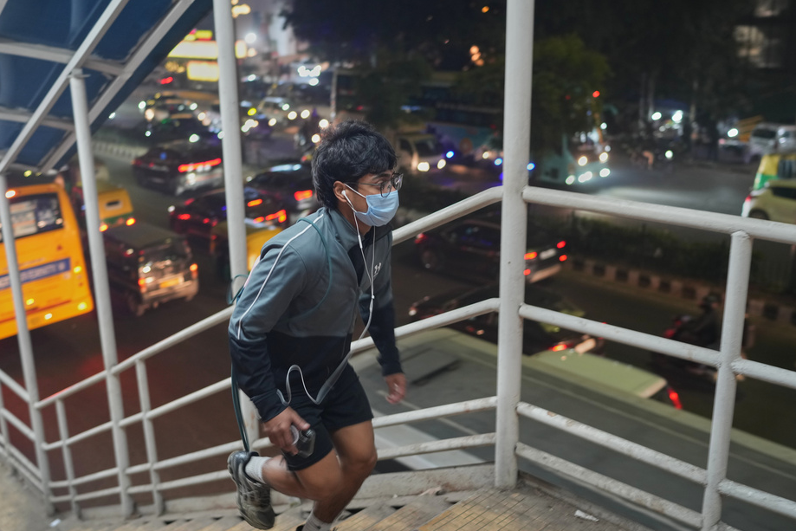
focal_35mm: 39
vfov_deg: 34.2
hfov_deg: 49.5
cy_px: 260
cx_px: 385
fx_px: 862
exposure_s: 1/100
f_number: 2.2
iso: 1000
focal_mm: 35
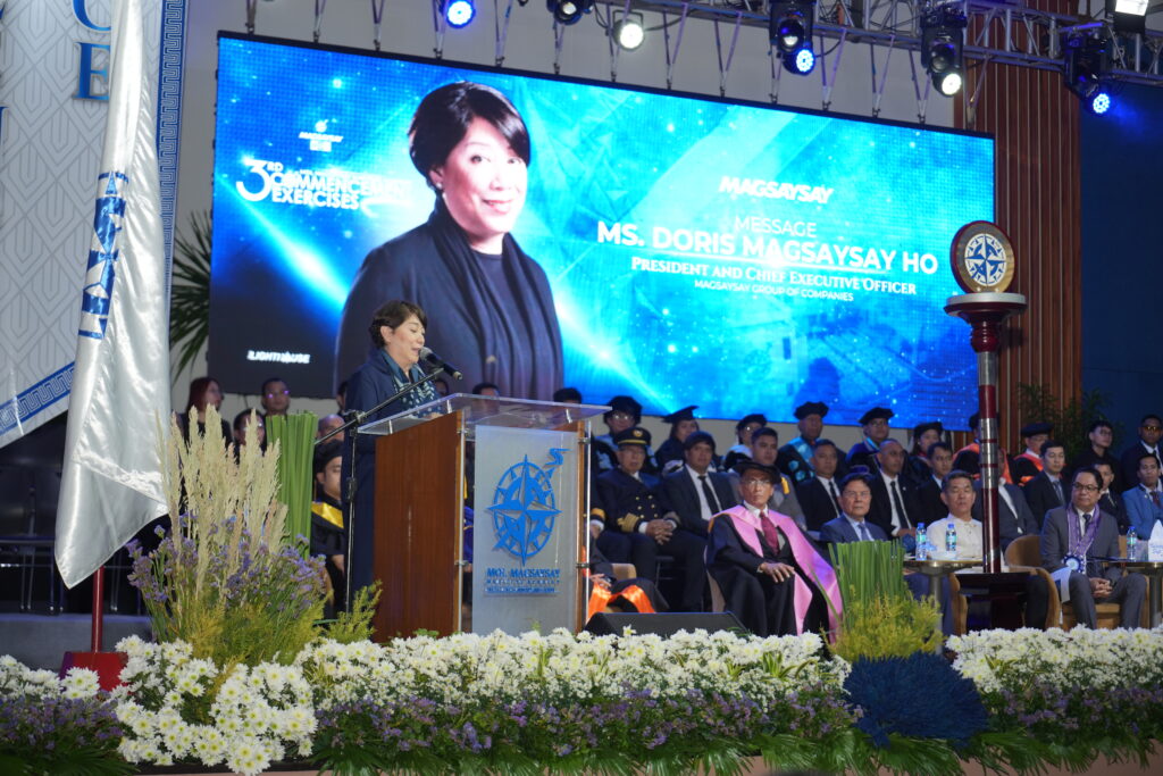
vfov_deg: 19.5
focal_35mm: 70
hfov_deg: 28.8
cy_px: 388
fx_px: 2262
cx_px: 582
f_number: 2.8
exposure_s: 1/160
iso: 400
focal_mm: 70
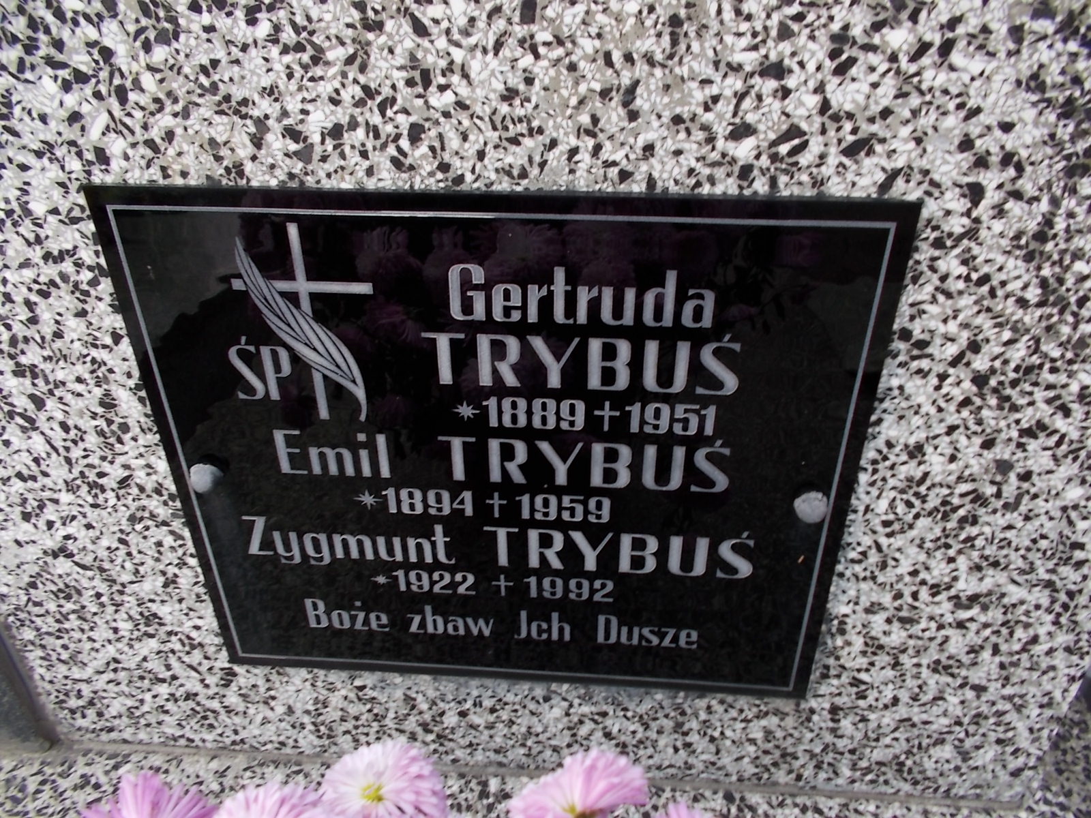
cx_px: 546
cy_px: 409
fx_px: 819
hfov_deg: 67.3
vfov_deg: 53.1
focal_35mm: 26
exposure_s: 1/200
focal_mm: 4.6
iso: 80
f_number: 3.2
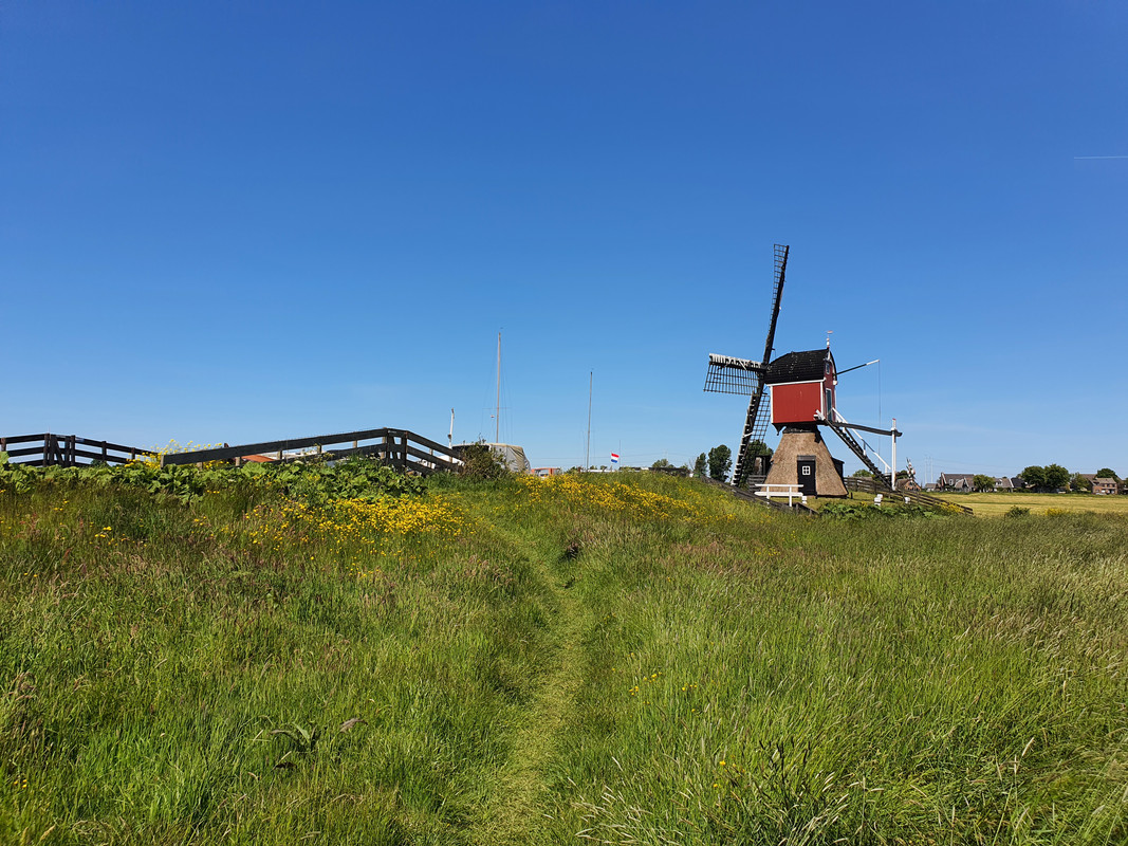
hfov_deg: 67.3
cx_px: 564
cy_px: 423
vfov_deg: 53.1
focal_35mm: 26
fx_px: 847
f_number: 2.4
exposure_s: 1/2808
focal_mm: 4.3
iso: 50
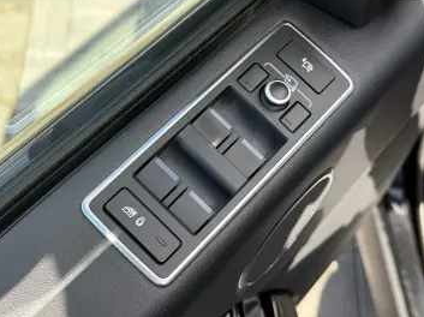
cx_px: 211
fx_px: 600
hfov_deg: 38.9
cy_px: 156
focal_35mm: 49
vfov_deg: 29.6
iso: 100
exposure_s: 1/596
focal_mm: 6.76
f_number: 1.78
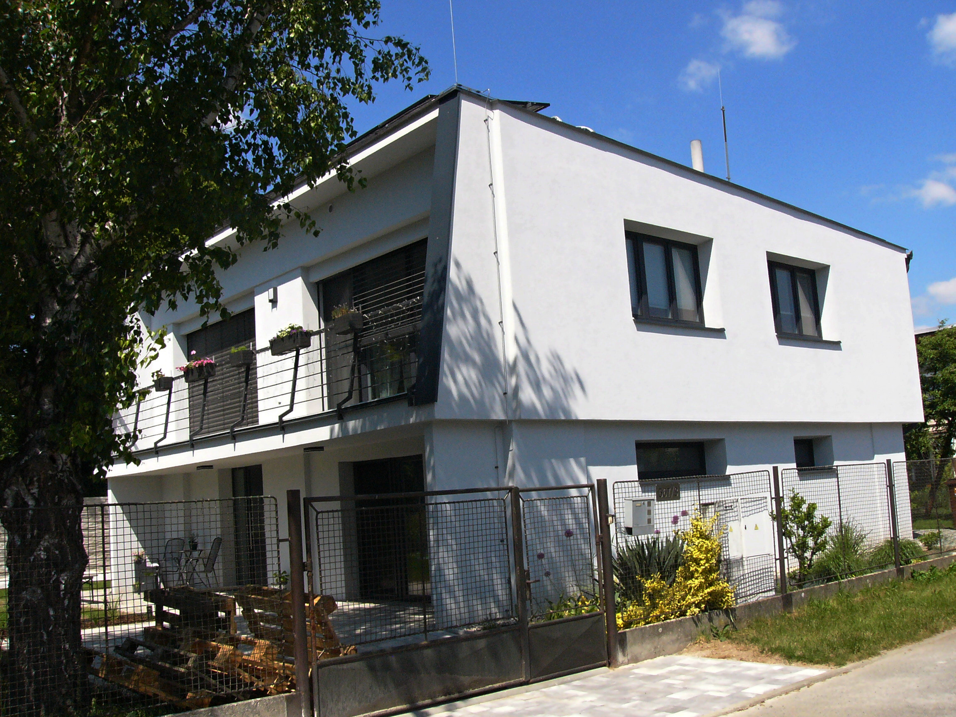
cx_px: 478
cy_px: 358
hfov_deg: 51.4
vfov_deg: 39.7
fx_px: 994
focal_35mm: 36
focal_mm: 6
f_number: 6.5
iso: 200
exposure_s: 1/1000
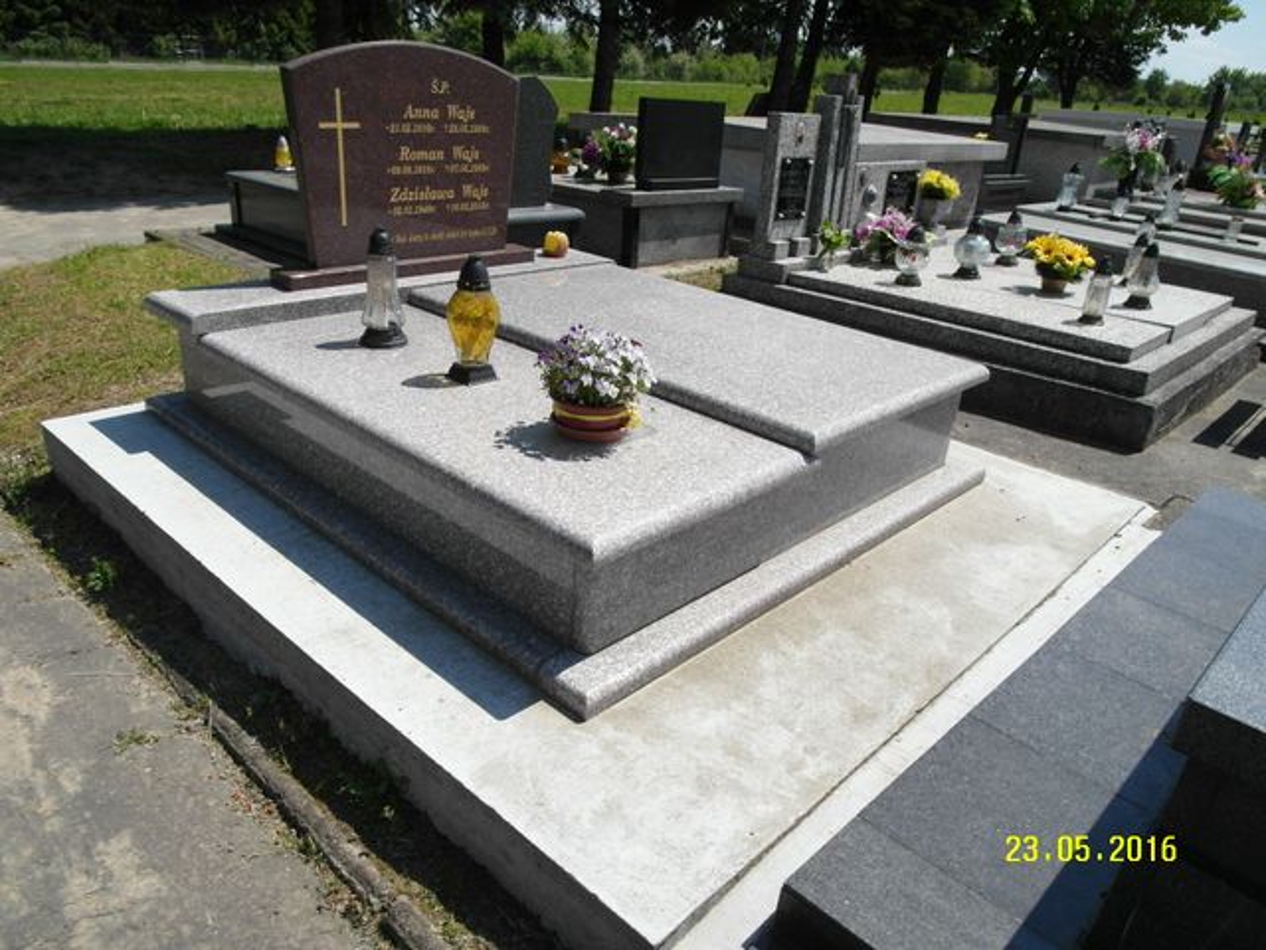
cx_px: 633
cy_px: 475
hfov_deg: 71.6
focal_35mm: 24
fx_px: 878
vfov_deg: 56.8
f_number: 3.4
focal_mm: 5.2
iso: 80
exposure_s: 1/1500
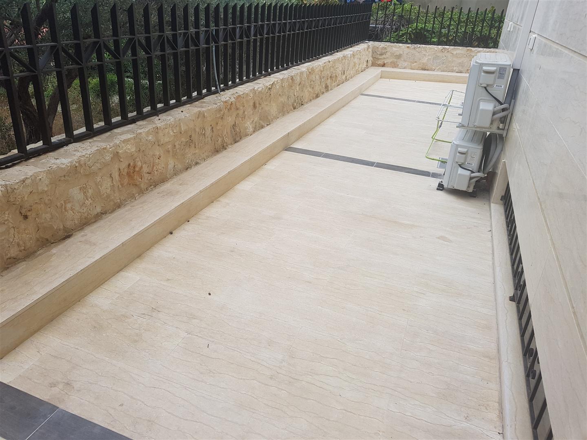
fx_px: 441
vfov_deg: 53.1
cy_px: 220
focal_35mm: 26
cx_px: 294
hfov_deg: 67.3
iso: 40
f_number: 1.7
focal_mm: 4.2
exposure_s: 1/674
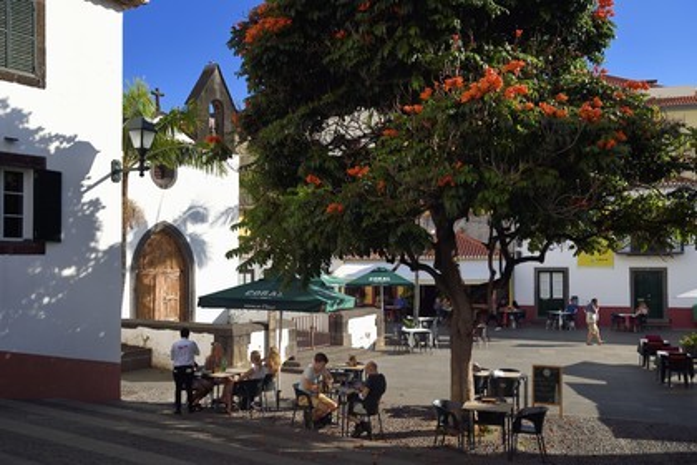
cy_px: 232
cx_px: 348
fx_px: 736
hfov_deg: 50.7
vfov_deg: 35.1
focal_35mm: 38
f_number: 6.3
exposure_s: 1/2500
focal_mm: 38
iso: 400
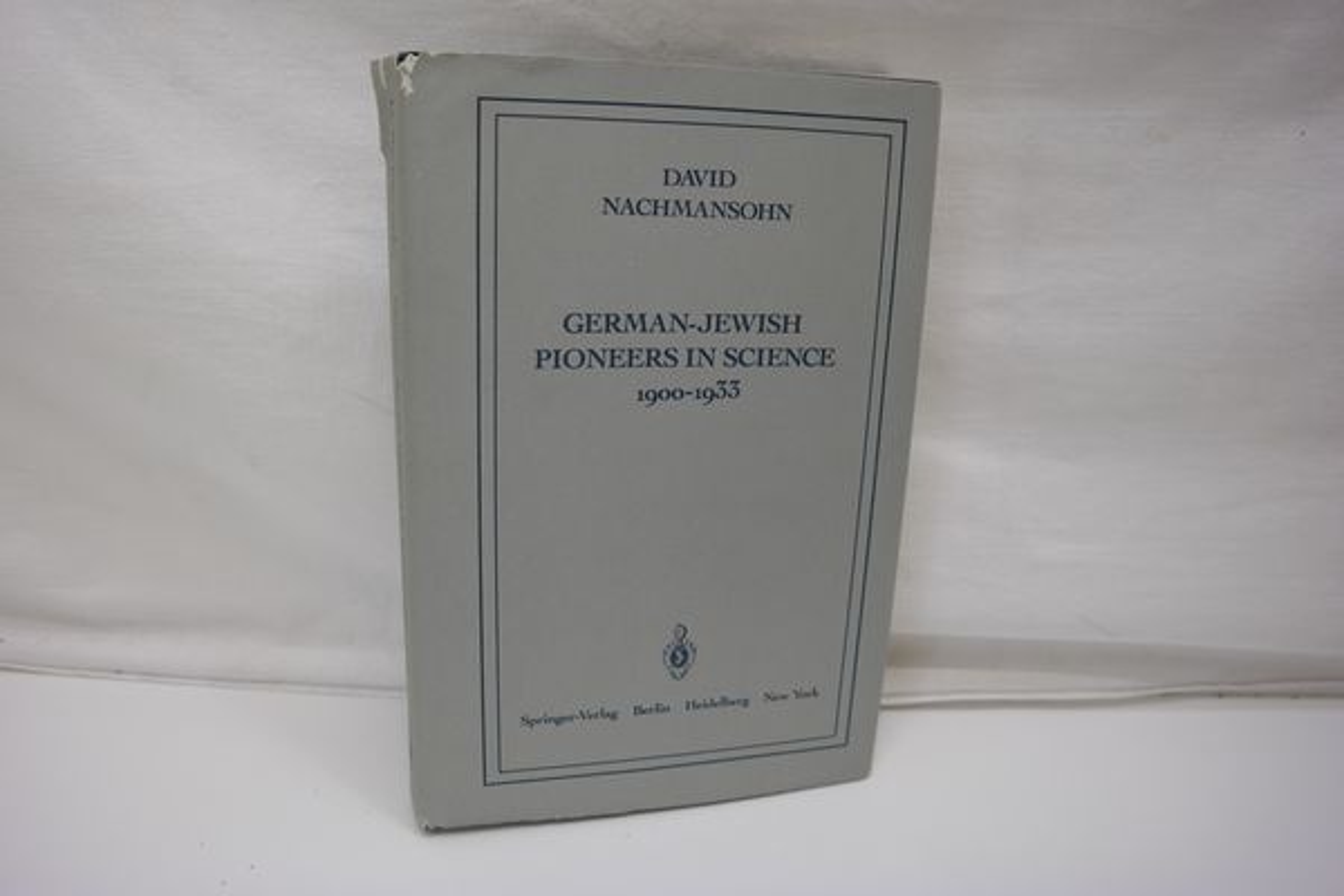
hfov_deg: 67.4
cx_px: 672
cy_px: 448
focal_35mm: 27
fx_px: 1008
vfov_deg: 47.9
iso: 100
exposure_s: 1/80
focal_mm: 18
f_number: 3.5
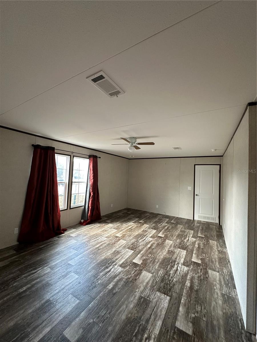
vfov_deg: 102.1
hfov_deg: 85.7
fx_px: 139
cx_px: 128
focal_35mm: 14
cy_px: 171
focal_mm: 2.22
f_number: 2.2
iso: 250
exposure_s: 1/120
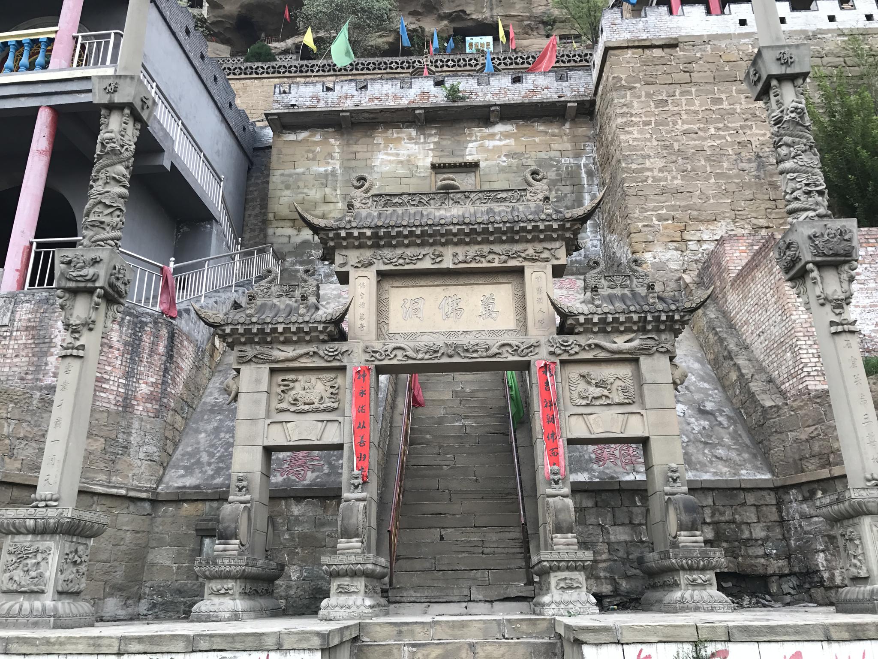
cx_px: 439
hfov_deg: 63.4
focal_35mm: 28
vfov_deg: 49.7
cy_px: 330
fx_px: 710
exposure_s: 1/100
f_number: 1.8
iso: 25
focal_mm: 3.99
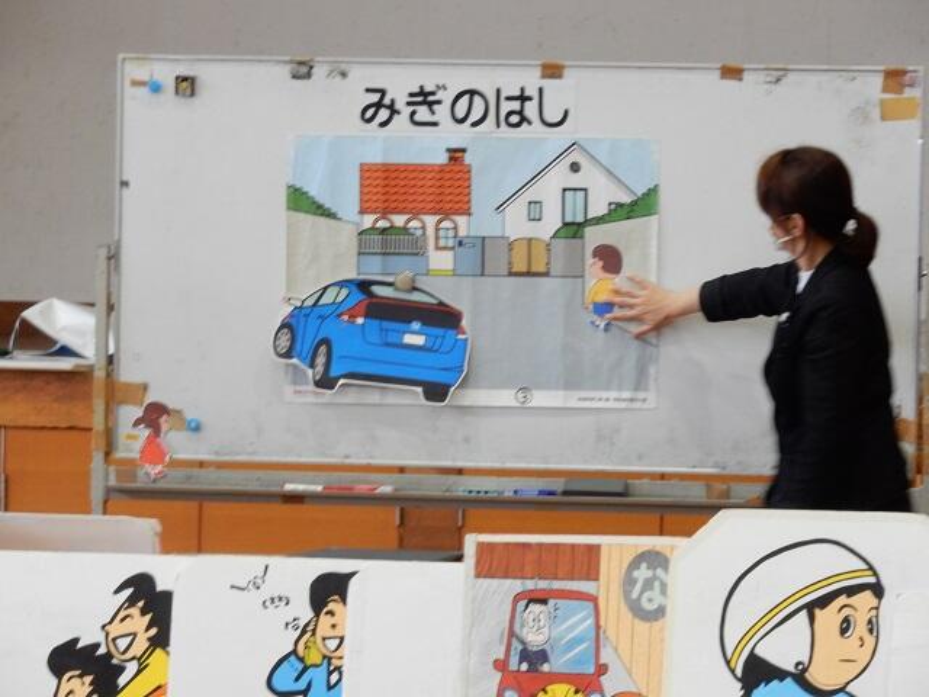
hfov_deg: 7.3
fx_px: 7273
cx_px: 464
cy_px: 348
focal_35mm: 271
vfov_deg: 5.5
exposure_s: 1/20
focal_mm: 48.4
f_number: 6.3
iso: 400
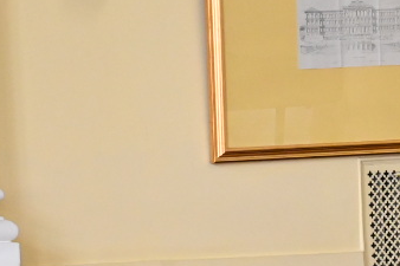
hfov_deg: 5.7
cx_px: 418
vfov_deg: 3.8
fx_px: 3998
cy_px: 491
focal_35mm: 360
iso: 2200
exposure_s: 1/125
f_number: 4.5
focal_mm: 50
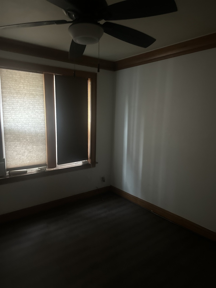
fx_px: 200
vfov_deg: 71.6
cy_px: 144
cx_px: 108
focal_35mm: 24
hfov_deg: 56.8
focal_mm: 6.86
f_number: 1.78
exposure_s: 1/30
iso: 1600
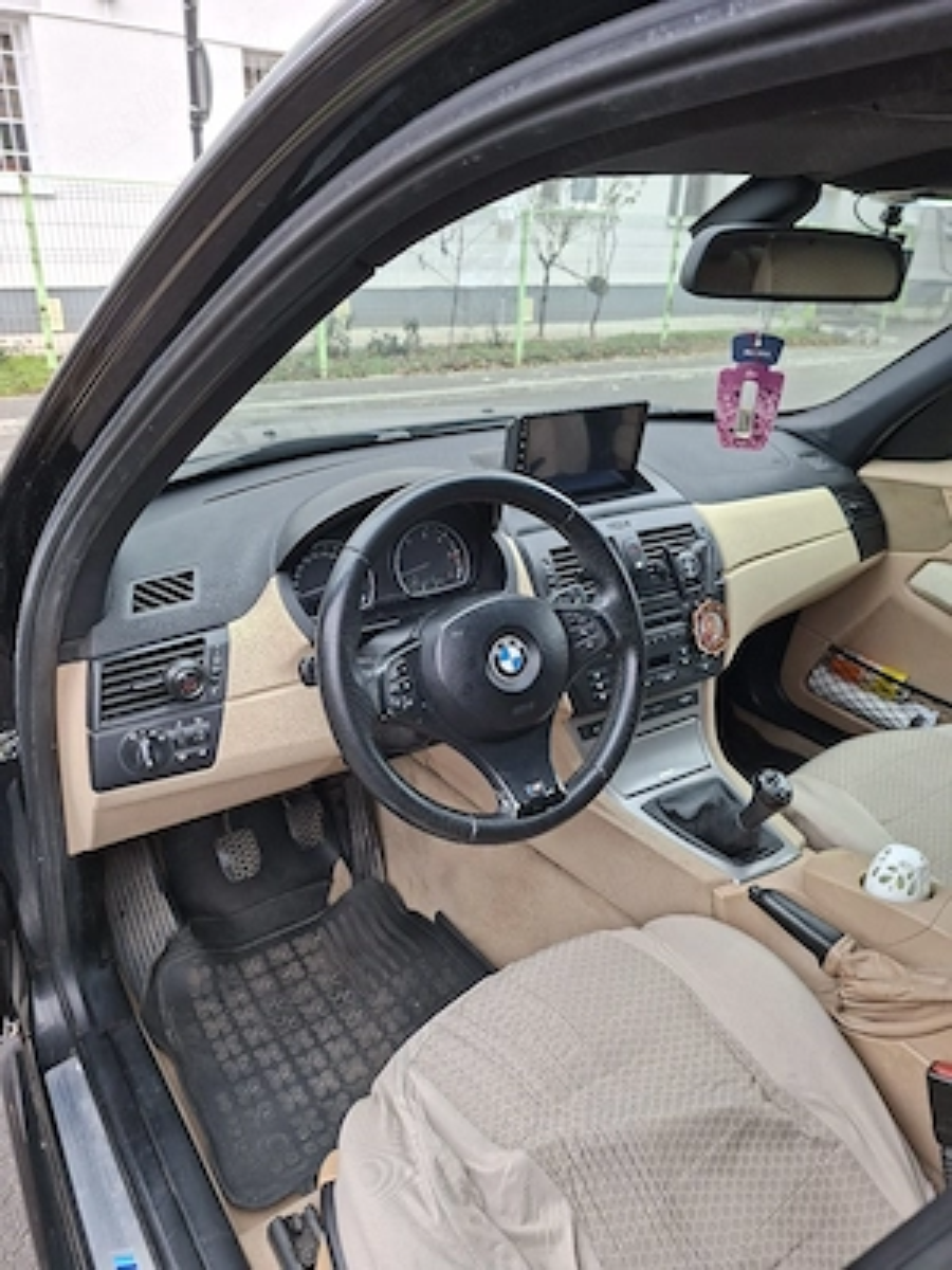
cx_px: 476
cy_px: 635
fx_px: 843
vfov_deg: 73.9
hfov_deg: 58.9
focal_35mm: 23
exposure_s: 1/100
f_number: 1.8
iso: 50
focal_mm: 5.54
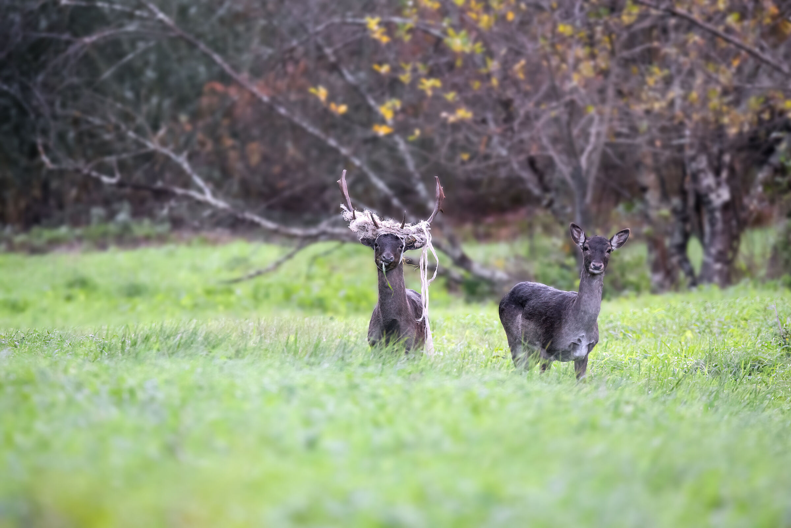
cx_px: 396
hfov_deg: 3.4
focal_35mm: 600
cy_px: 264
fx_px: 13187
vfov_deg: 2.3
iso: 6400
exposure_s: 1/500
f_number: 8
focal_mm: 600
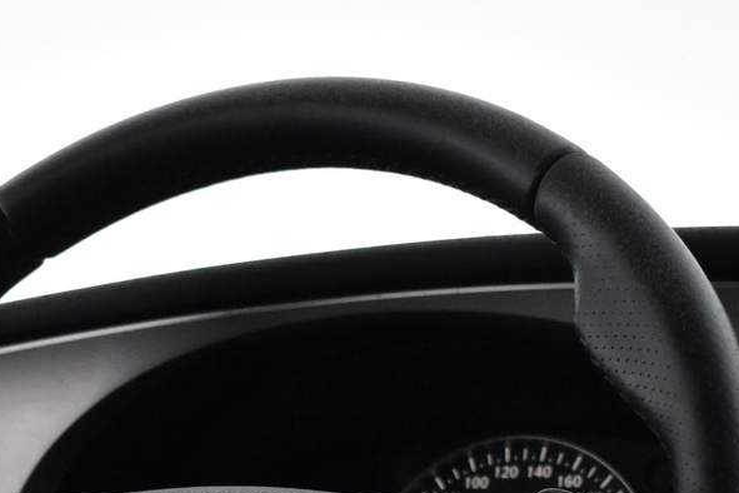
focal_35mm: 127
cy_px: 616
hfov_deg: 16.0
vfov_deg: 10.6
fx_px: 2614
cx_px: 223
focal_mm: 31
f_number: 4.5
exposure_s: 1/80
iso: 3200
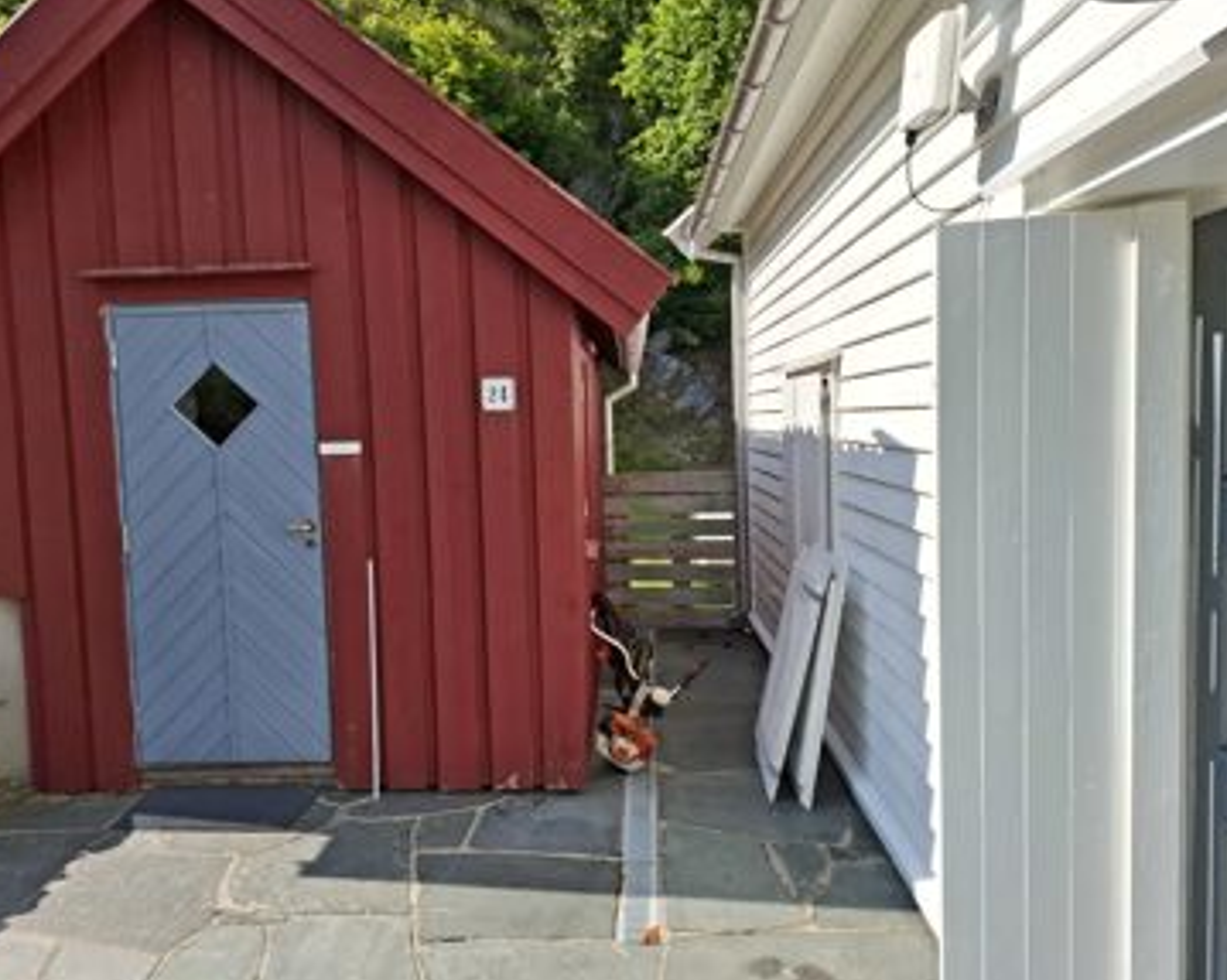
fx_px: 908
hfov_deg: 68.1
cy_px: 481
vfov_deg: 56.8
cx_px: 584
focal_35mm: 25
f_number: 1.8
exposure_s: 1/1773
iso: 50
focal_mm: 5.54
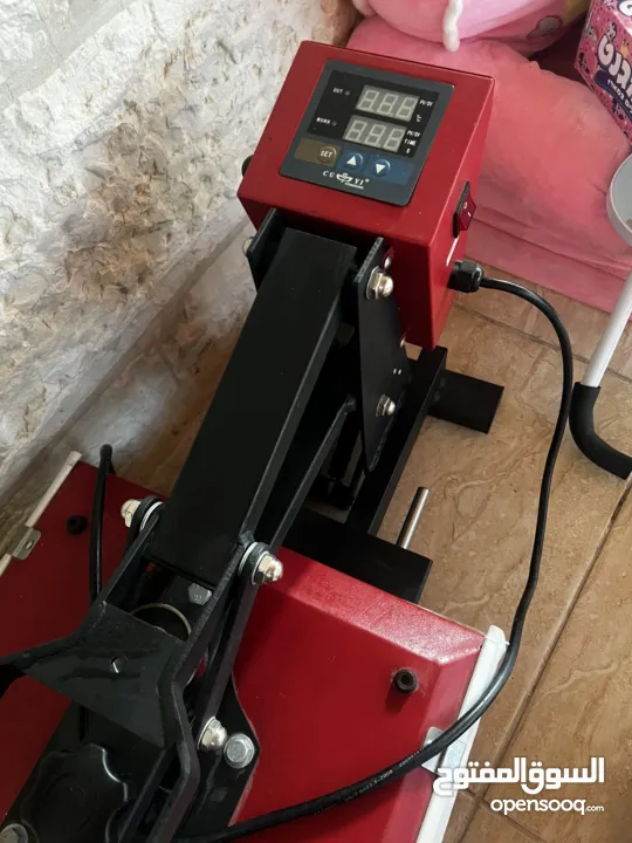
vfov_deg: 67.3
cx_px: 316
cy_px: 422
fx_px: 633
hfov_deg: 53.1
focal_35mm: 26
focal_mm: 5.7
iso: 640
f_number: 1.5
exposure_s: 1/39
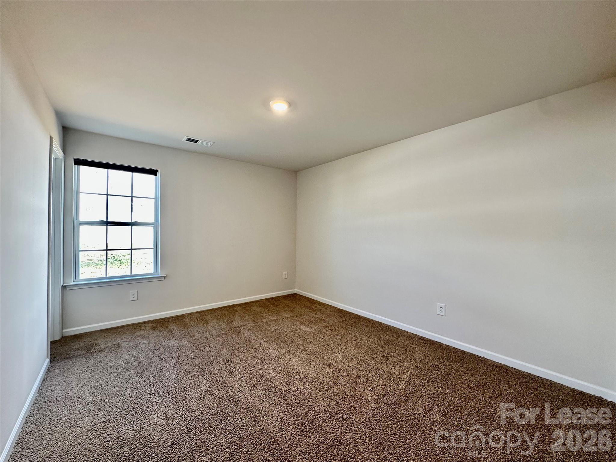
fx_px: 249
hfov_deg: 102.1
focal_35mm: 14
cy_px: 231
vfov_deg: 85.7
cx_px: 308
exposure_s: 1/120
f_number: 2.2
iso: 200
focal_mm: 2.22
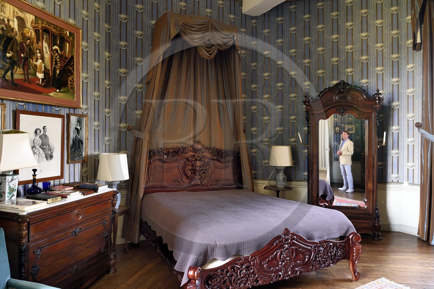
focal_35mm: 24
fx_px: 289
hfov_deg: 73.8
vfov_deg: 53.1
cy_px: 144
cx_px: 217
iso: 1600
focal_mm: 24
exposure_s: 1/13
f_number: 8
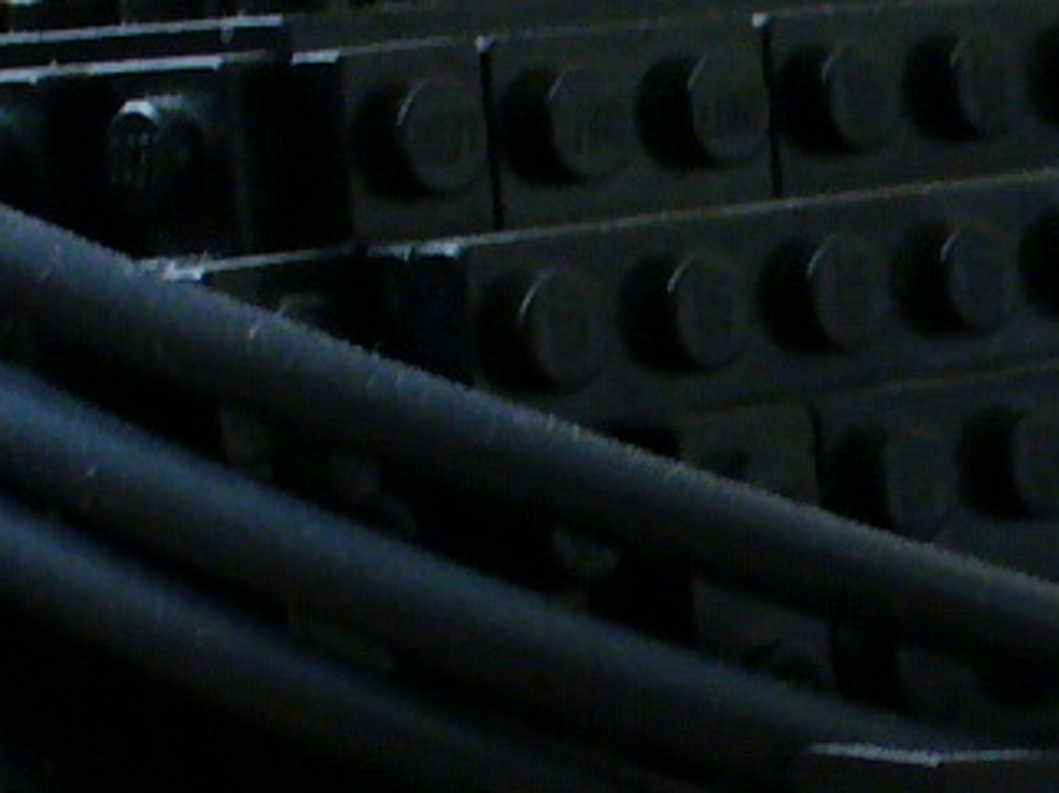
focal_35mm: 184
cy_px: 944
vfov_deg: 8.0
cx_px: 1339
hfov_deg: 10.5
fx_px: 5625
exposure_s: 1/25
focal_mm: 6.1
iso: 200
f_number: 2.8
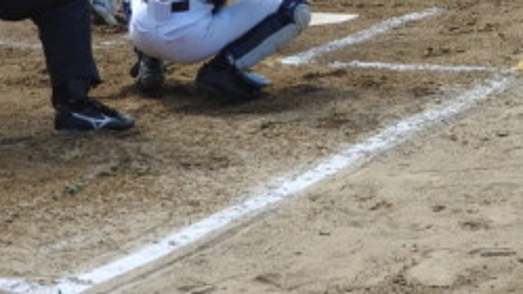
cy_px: -145
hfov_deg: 11.6
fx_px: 2551
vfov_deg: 6.5
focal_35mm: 184
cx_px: 441
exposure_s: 1/500
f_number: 4.5
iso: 100
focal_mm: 12.5
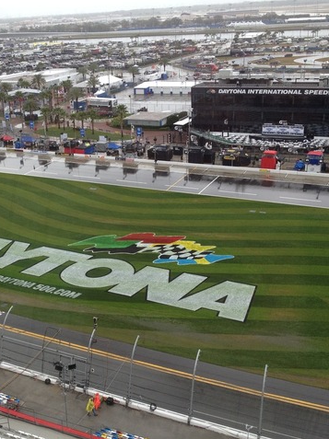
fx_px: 596
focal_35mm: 47
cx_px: 93
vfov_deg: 40.5
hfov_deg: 30.5
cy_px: 219
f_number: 2.4
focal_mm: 4.28
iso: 64
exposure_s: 1/204
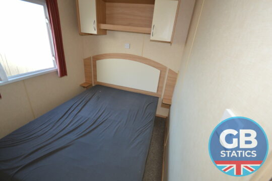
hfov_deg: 100.4
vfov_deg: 77.3
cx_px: 136
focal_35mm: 15
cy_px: 90
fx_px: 113
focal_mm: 10
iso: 500
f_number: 4
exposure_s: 1/60
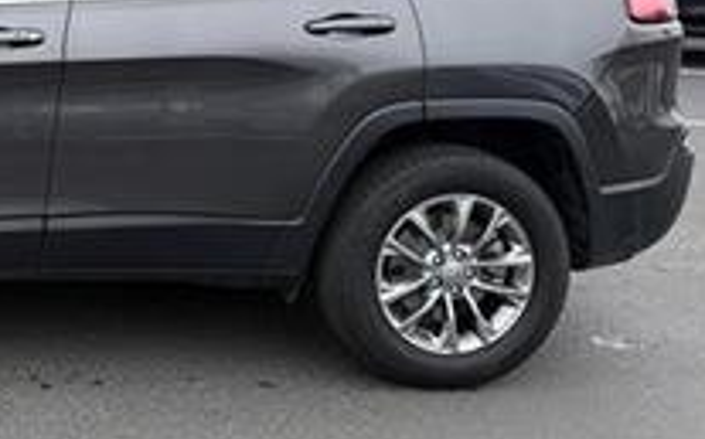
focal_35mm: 62
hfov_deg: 30.3
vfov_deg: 20.4
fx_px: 1190
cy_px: 20
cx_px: -27
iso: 80
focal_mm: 6.76
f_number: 1.78
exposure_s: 1/992
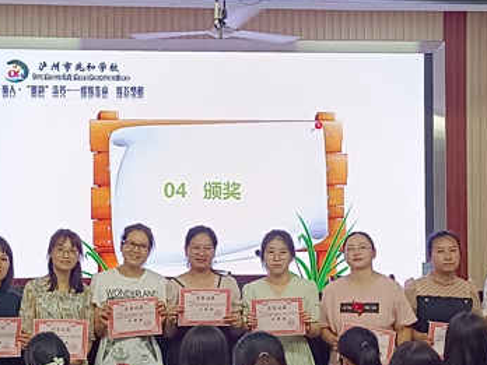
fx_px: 957
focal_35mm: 68
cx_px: 225
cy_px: 218
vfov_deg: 21.6
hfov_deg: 28.6
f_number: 1.79
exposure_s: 1/100
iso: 592
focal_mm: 4.71
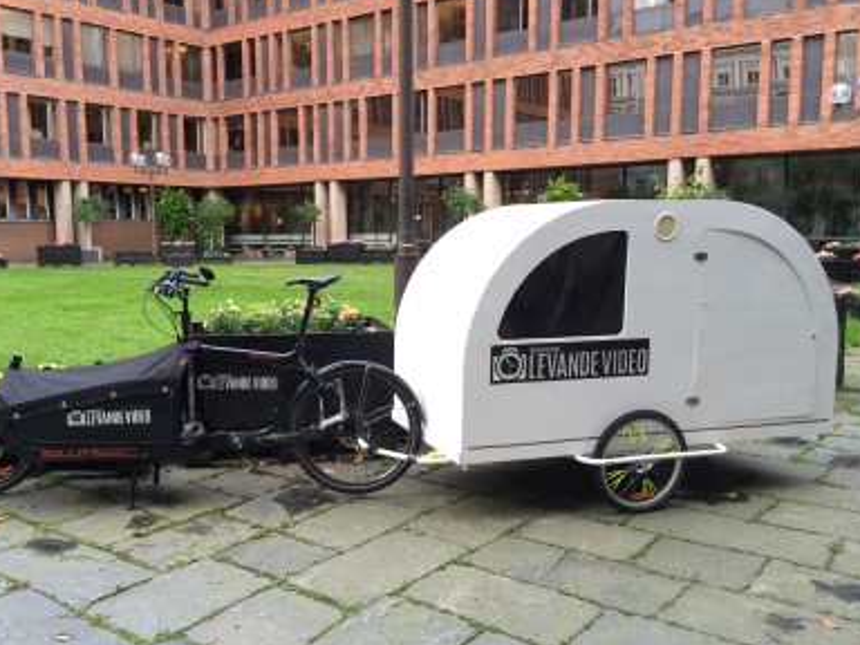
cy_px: 347
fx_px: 870
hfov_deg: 52.4
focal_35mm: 35
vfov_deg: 40.7
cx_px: 367
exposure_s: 1/120
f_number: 2.2
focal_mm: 4.12
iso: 40
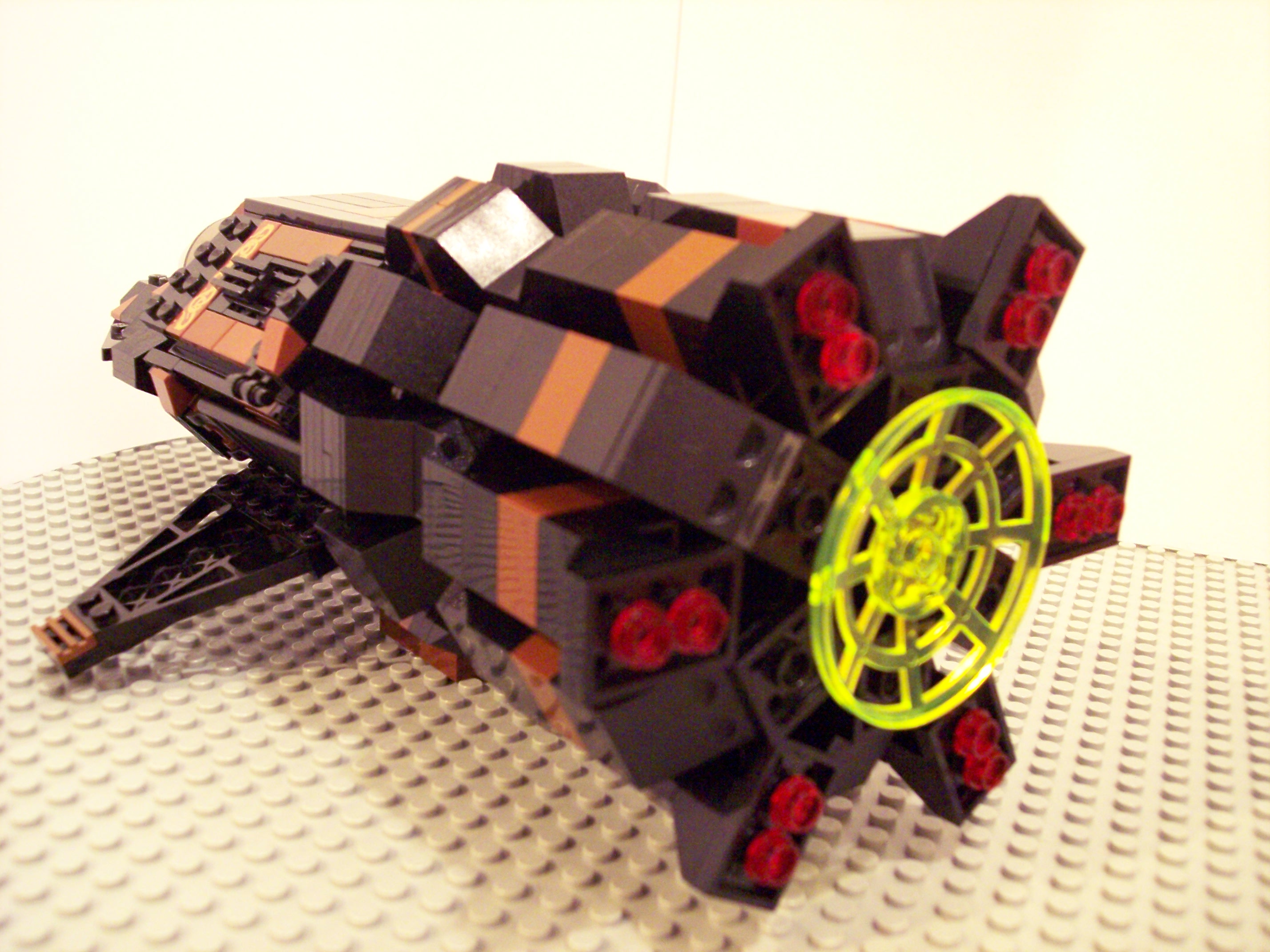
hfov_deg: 47.9
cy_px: 476
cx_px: 635
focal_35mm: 39
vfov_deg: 36.8
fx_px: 1431
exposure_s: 1
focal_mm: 8
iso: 400
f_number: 3.4
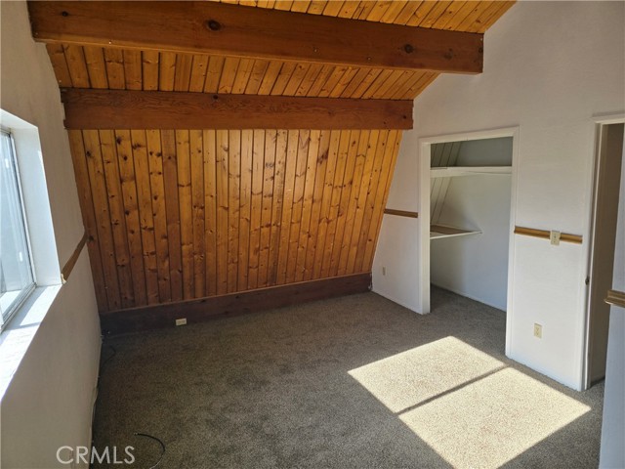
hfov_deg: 73.9
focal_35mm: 23
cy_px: 234
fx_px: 415
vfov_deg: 58.9
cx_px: 312
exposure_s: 1/180
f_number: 1.7
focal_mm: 6.3
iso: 40
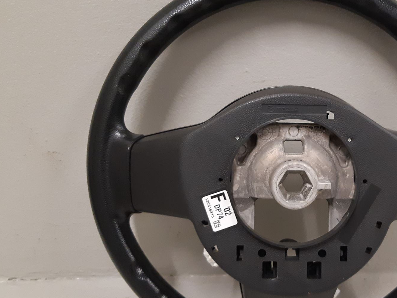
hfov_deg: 45.5
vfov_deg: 35.9
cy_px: 166
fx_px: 459
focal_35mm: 40
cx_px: 288
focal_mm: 3.93
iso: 250
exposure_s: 1/50
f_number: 1.7
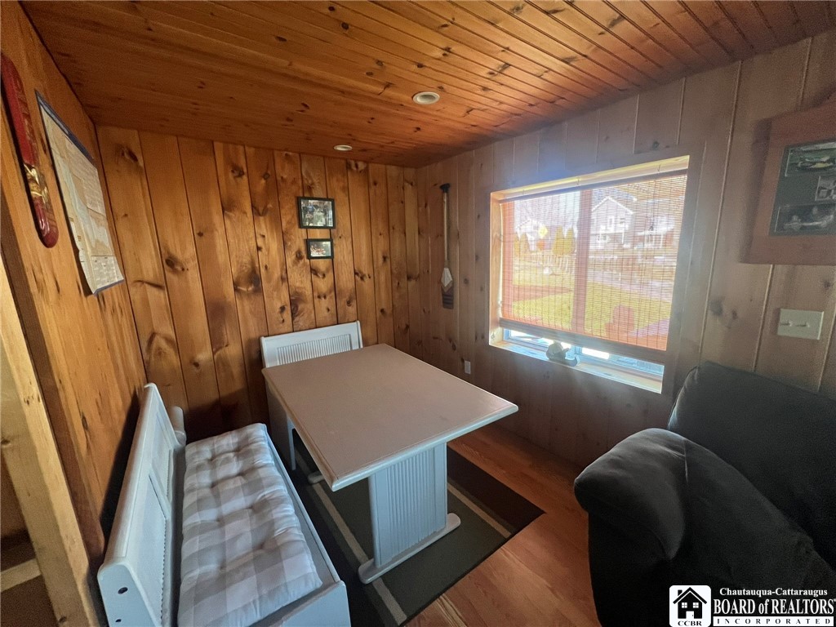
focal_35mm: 13
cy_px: 314
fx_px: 314
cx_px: 418
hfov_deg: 106.2
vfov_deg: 89.9
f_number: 1.8
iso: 320
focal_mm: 1.57
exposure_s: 1/60
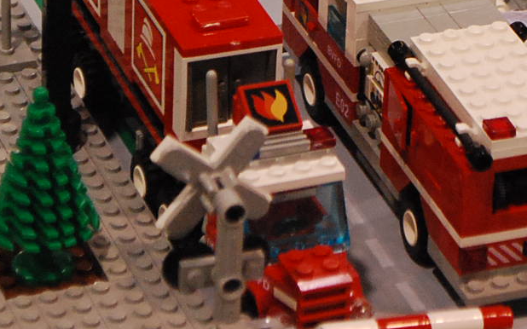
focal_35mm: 264
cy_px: -107
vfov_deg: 5.0
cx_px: 288
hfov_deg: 8.0
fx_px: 3785
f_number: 7.1
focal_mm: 55
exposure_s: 1/200
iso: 1600
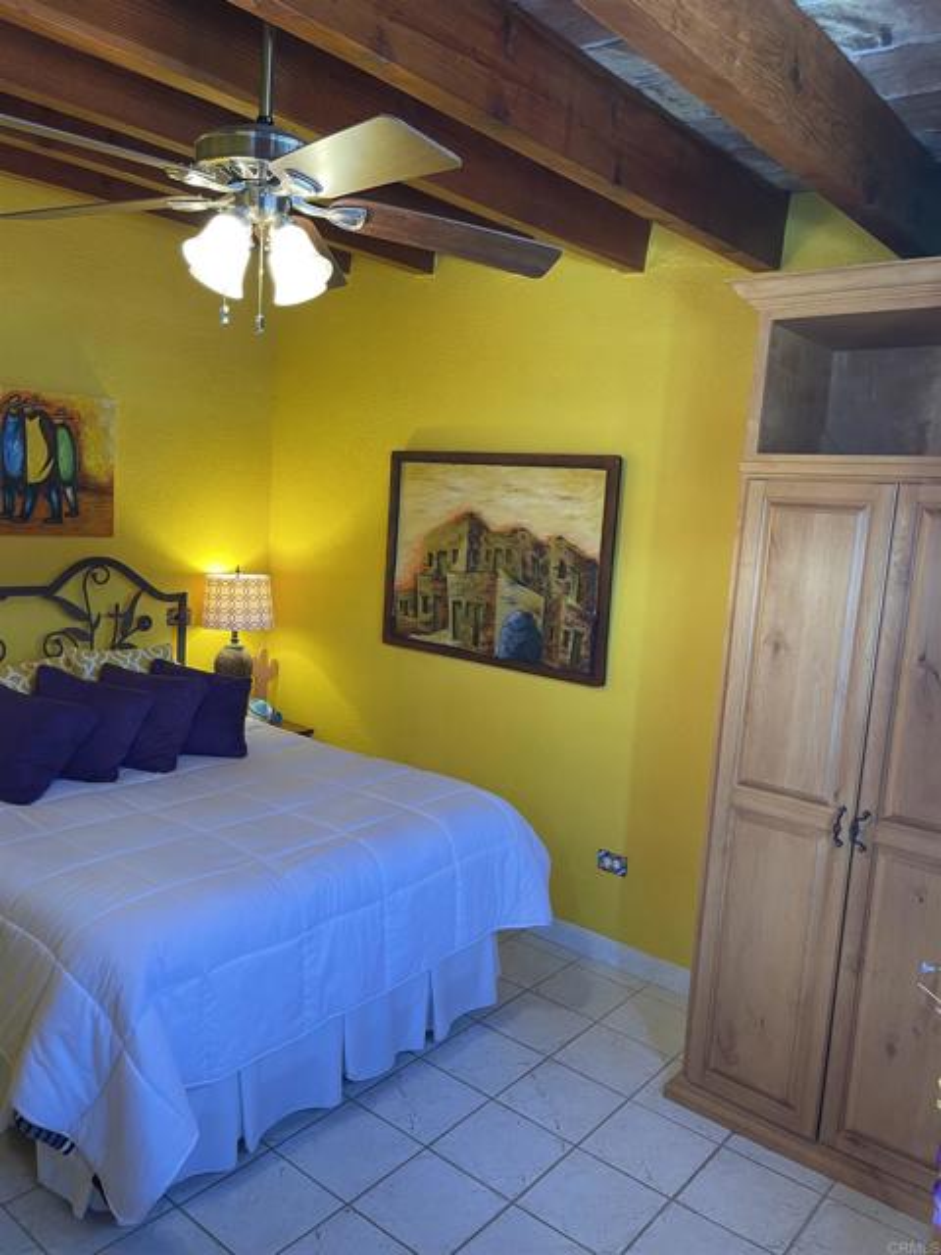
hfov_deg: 54.9
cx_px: 470
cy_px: 628
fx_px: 906
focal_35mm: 25
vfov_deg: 69.4
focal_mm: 5.1
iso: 160
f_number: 1.6
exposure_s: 1/60
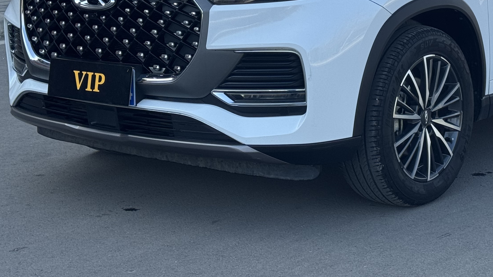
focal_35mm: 95
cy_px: -15
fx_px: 1242
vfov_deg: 12.6
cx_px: 359
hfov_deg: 22.3
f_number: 1.78
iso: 64
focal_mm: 6.76
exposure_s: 1/1458
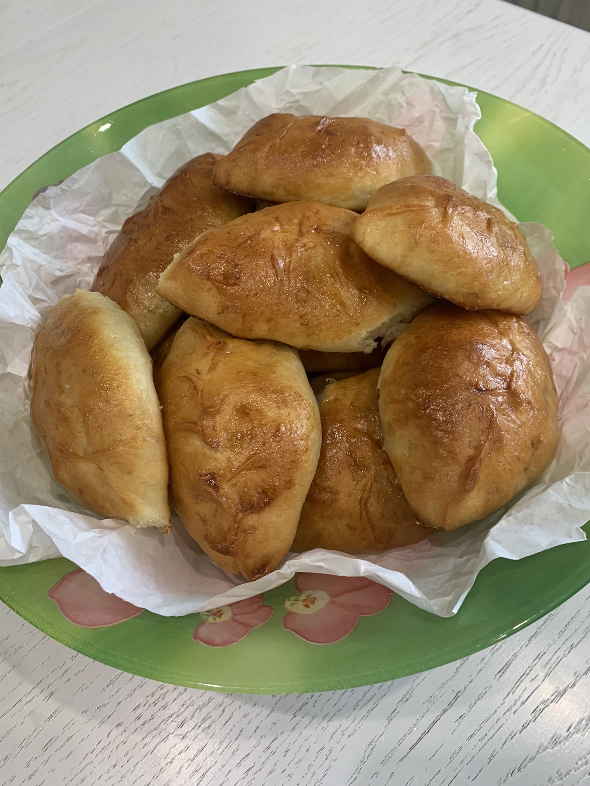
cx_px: 295
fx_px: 591
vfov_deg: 67.3
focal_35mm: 26
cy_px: 393
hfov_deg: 53.1
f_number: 1.8
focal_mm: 4.25
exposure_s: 1/50
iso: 100
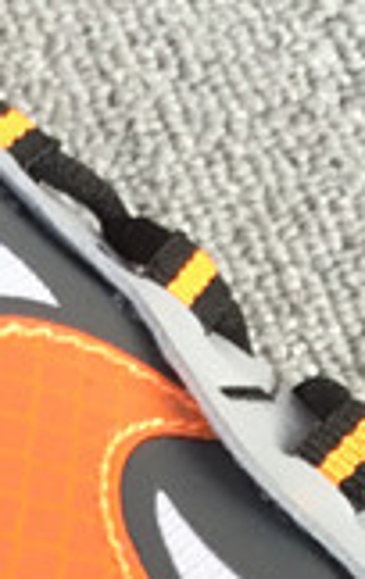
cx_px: -57
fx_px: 2881
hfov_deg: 7.2
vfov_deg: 10.6
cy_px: 1138
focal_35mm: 182
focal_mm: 3.3
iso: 25
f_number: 2.4
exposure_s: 1/100
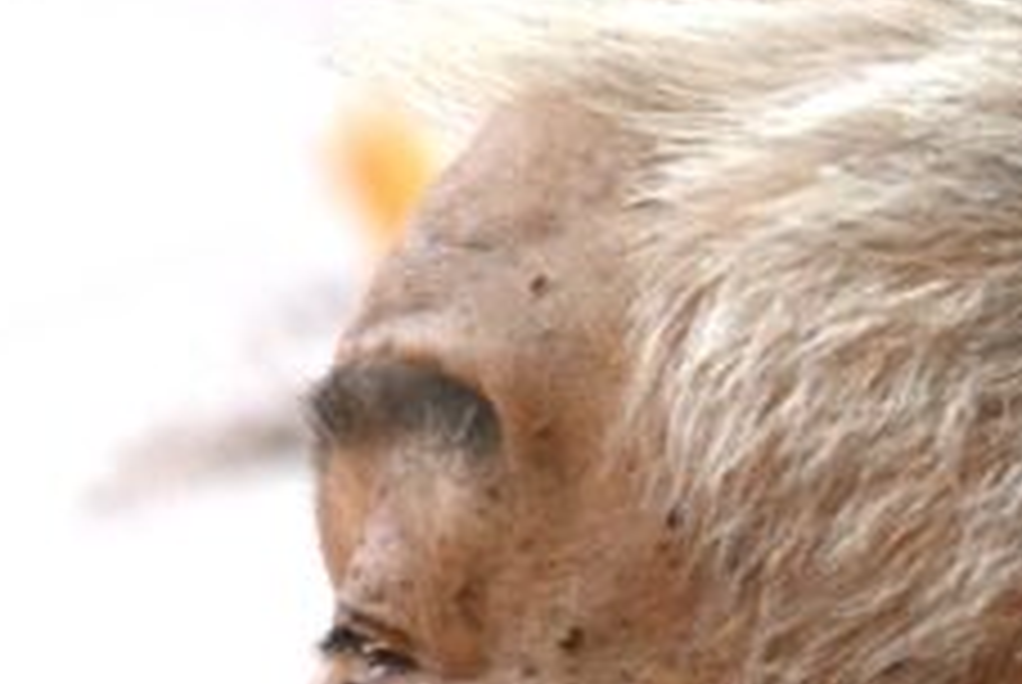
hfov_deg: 2.3
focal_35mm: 912
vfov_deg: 1.5
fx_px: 25931
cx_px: 405
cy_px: 929
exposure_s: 1/250
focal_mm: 135
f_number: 6.3
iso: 3600
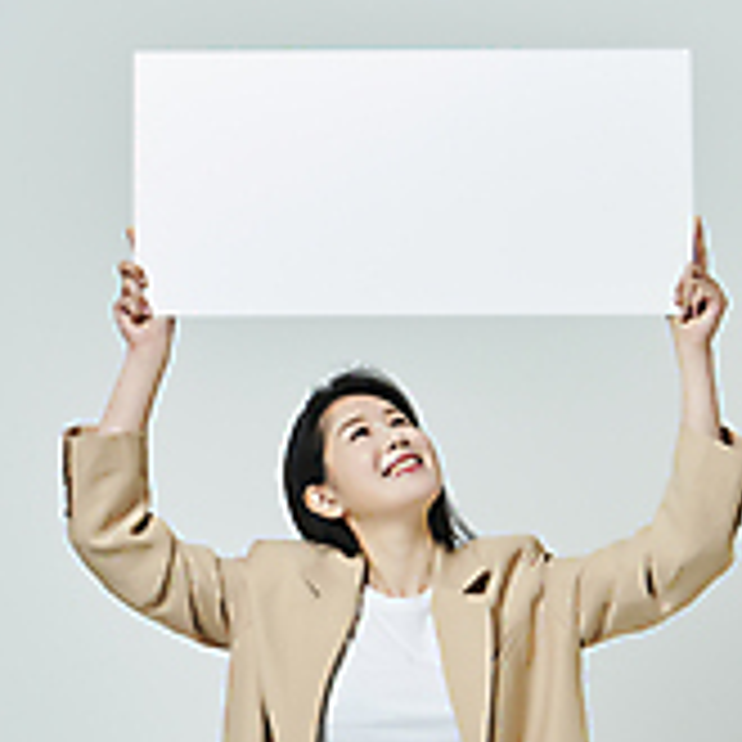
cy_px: 787
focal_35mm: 128
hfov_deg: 13.6
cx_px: 375
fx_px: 3104
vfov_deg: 13.4
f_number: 11
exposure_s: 1/125
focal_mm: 62
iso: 100
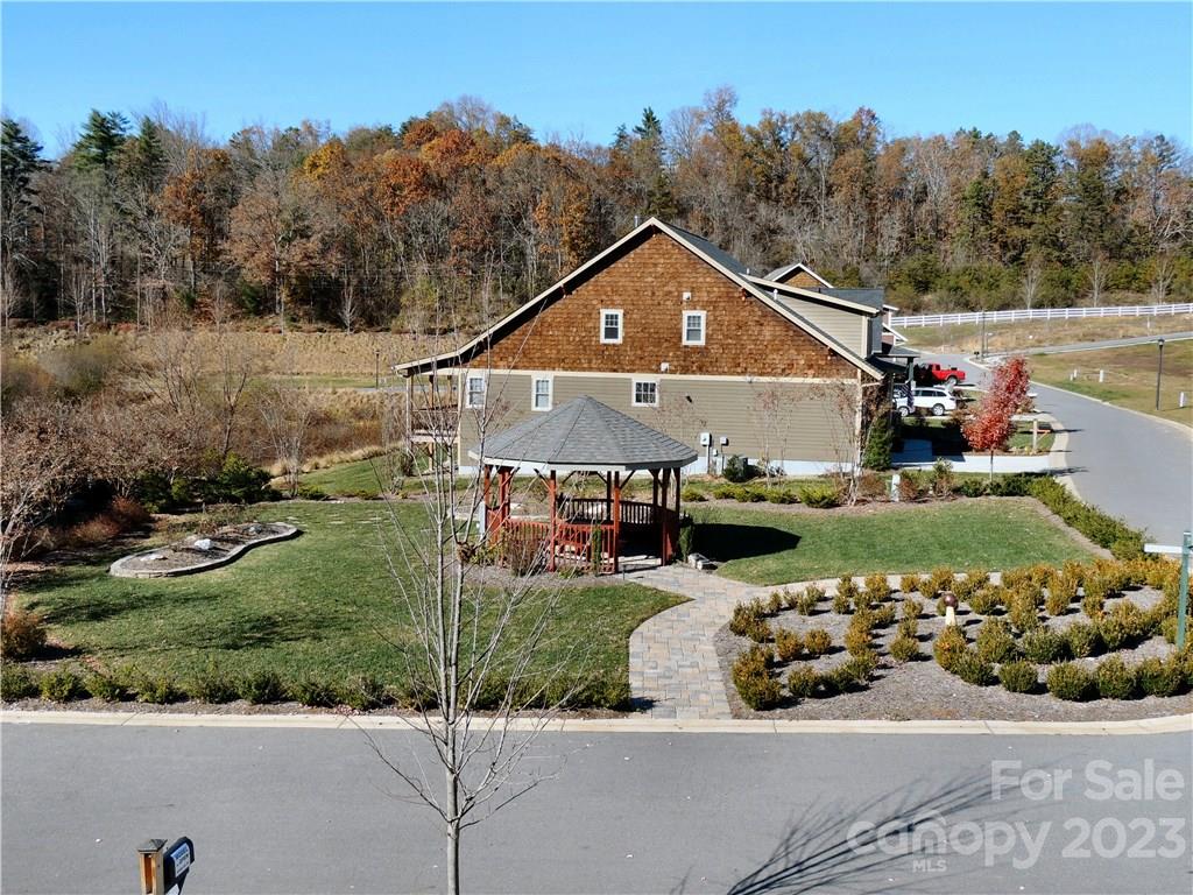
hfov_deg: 52.6
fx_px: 1206
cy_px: 448
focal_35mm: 35
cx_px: 596
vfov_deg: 40.7
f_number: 3.3
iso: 100
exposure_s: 1/800
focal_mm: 6.2
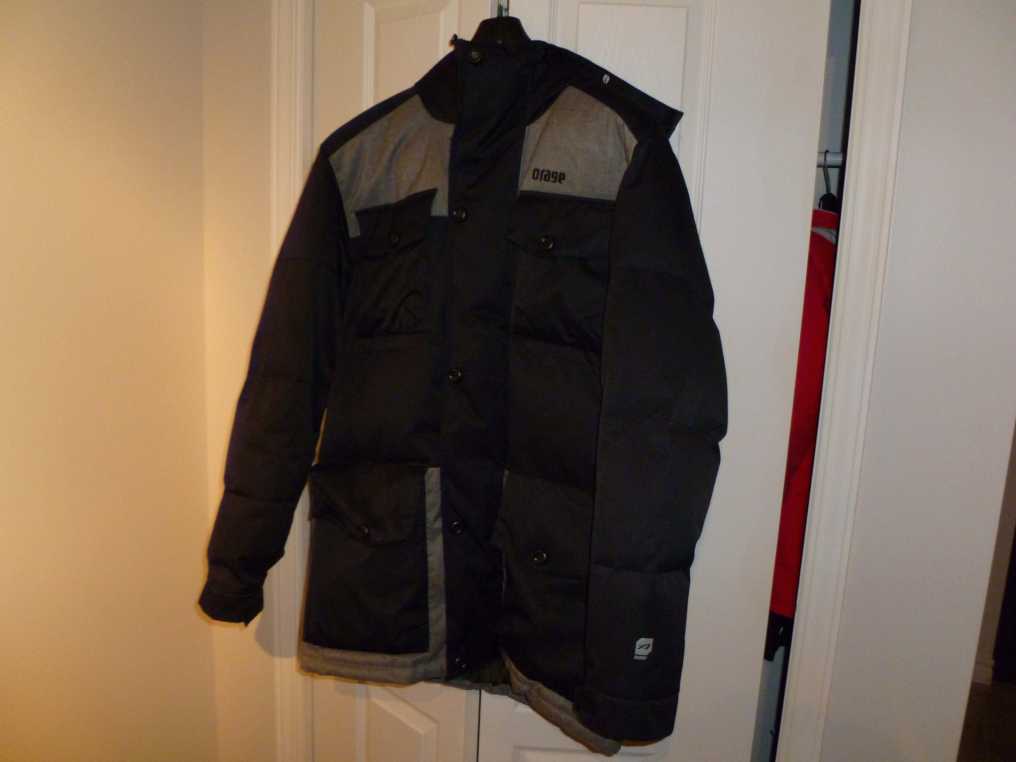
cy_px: 381
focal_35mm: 28
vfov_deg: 49.7
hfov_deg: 63.4
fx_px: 822
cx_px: 508
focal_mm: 5
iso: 320
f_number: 3.3
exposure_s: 1/30
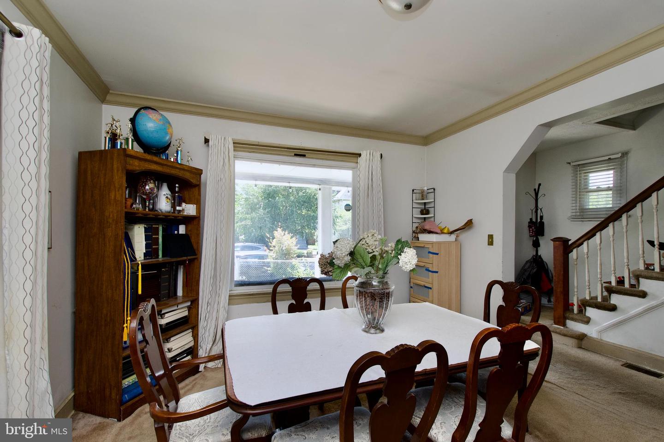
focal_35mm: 15
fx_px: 277
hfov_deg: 100.4
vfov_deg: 77.3
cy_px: 221
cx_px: 332
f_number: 7.1
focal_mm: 10
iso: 320
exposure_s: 1/80
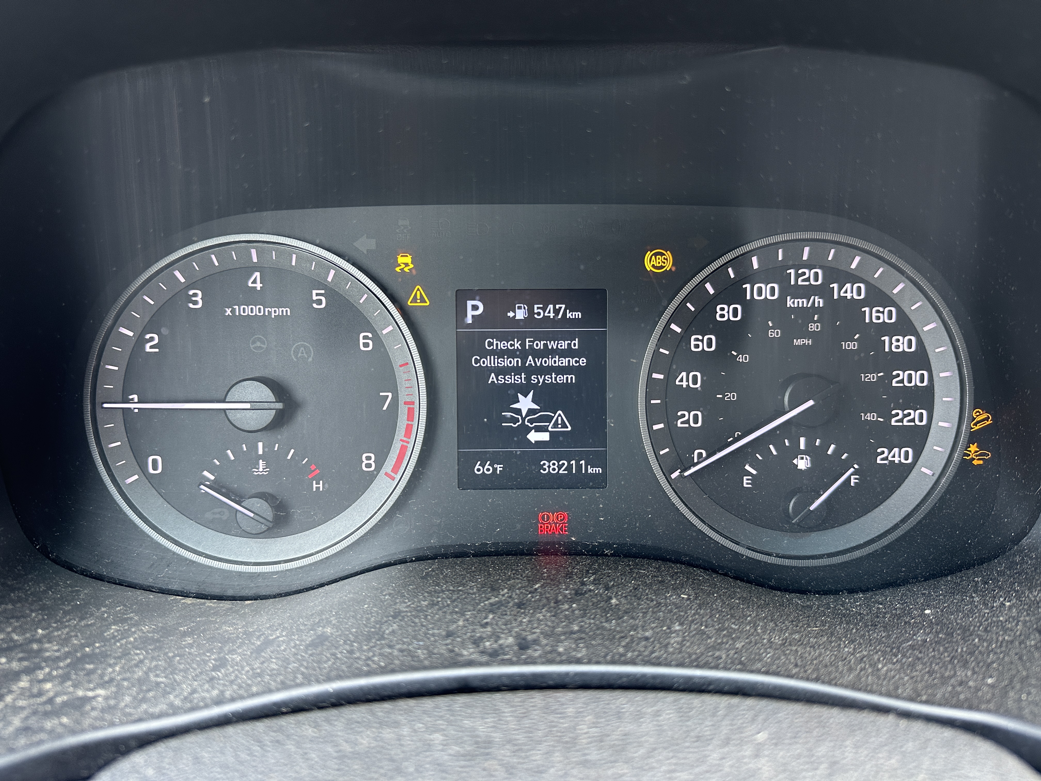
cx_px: 520
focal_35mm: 24
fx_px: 722
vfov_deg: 56.8
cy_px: 390
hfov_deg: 71.6
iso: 200
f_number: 1.78
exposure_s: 1/65
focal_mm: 6.86
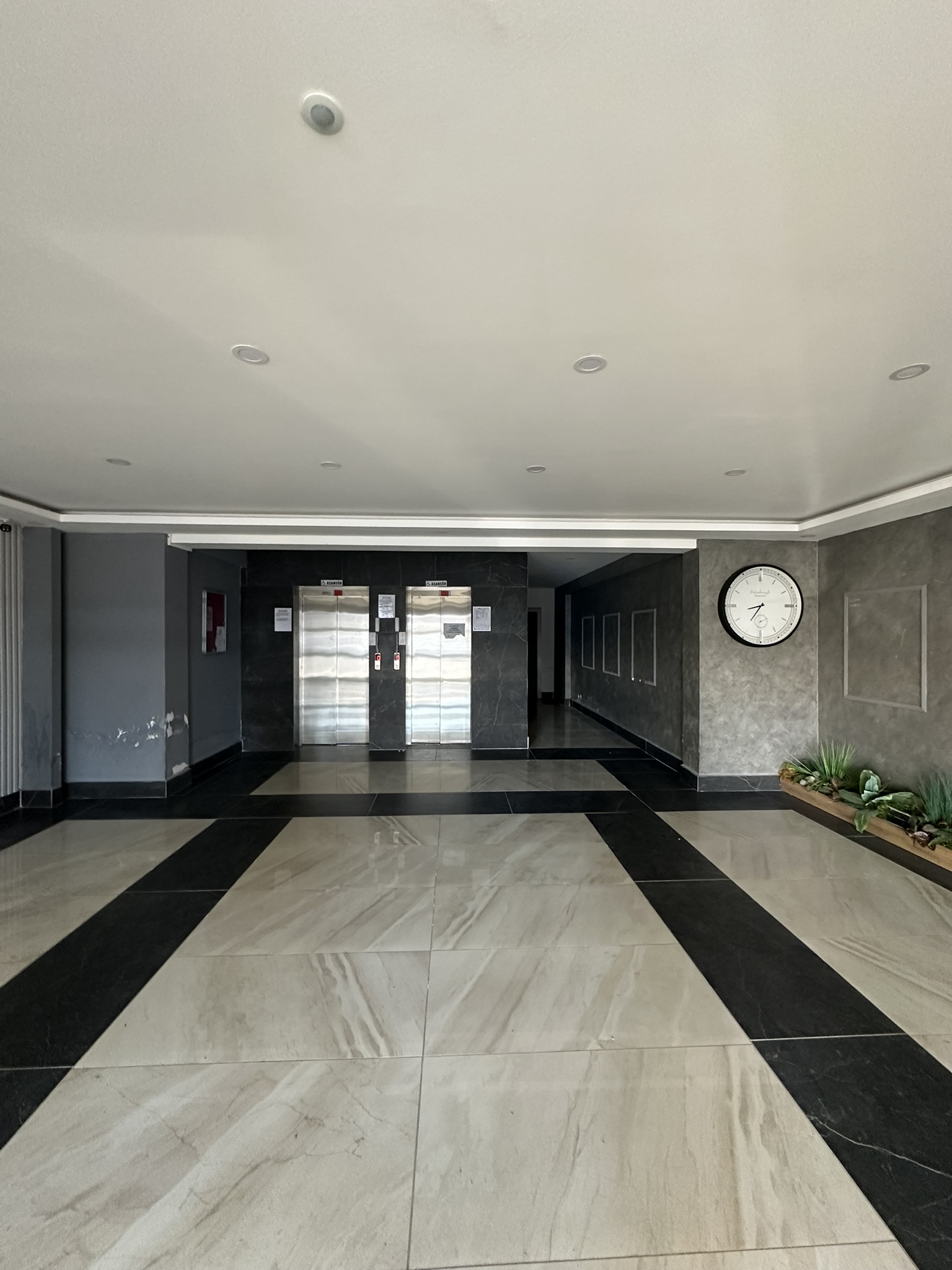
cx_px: 476
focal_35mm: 14
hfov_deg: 85.7
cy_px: 635
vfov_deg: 102.1
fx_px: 513
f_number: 2.2
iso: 400
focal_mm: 2.22
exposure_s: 1/60
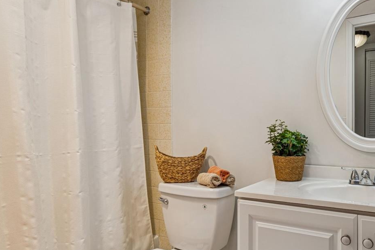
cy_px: 121
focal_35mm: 26
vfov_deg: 49.5
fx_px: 271
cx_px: 243
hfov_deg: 67.9
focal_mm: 10
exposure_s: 1/30
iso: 100
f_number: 8
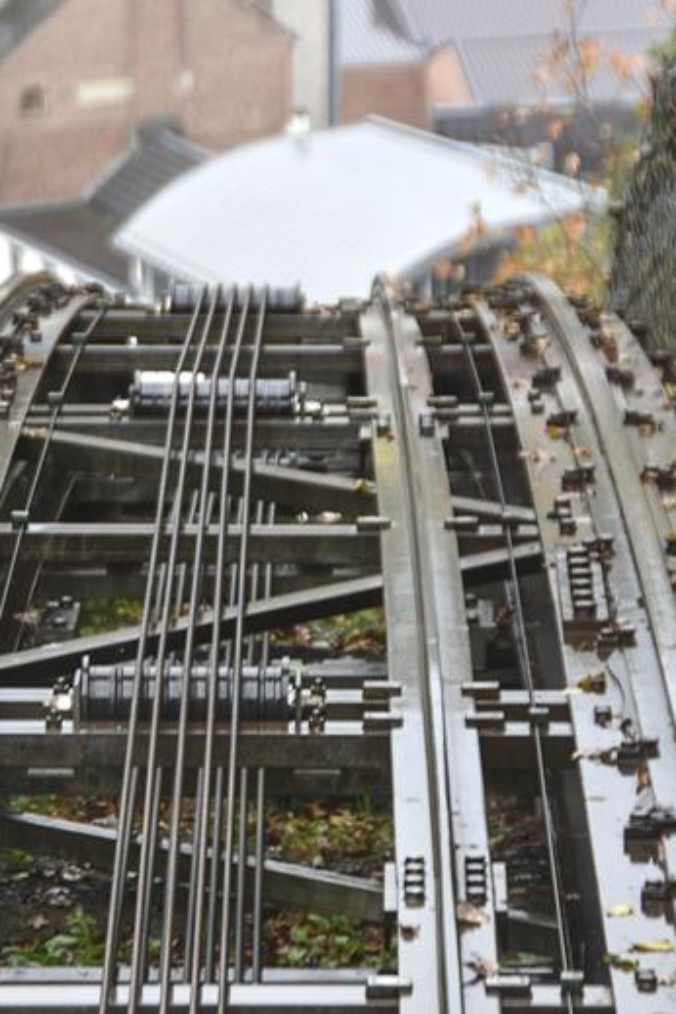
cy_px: 713
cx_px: 268
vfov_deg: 6.3
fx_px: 9239
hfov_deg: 4.2
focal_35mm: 328
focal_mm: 105
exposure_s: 1/60
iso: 200
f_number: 5.3
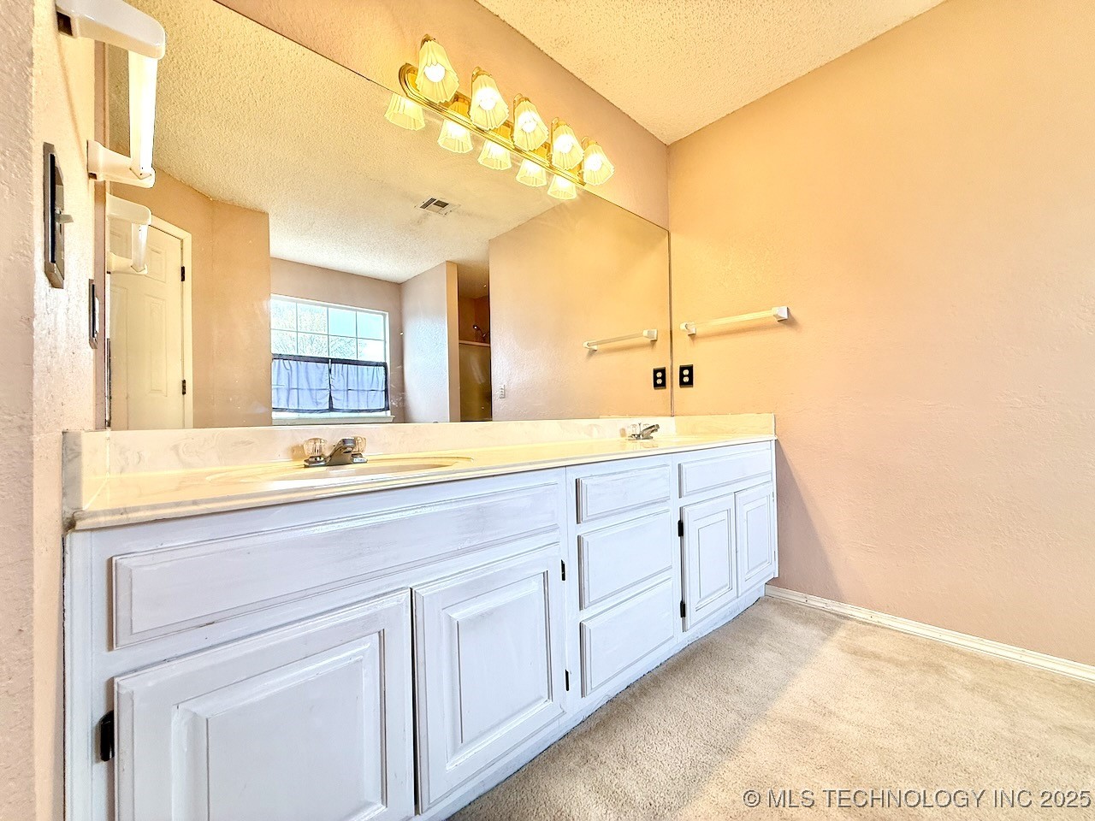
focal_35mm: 14
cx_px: 548
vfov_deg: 85.7
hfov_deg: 102.1
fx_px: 443
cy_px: 410
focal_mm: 2.22
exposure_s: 1/120
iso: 200
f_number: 2.2
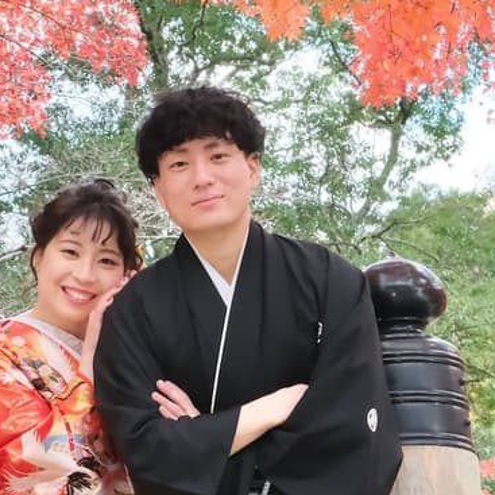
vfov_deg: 14.5
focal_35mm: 120
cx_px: 49
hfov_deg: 14.4
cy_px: 388
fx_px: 1941
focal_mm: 24
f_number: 7.1
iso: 1600
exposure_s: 1/100
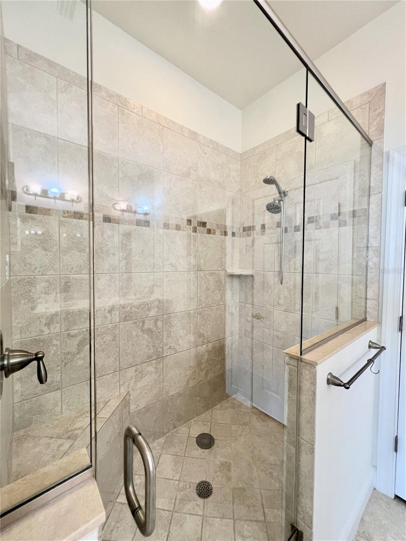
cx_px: 203
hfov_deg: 89.9
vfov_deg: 106.2
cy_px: 270
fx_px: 203
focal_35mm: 13
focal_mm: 1.57
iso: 160
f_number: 1.8
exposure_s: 1/60
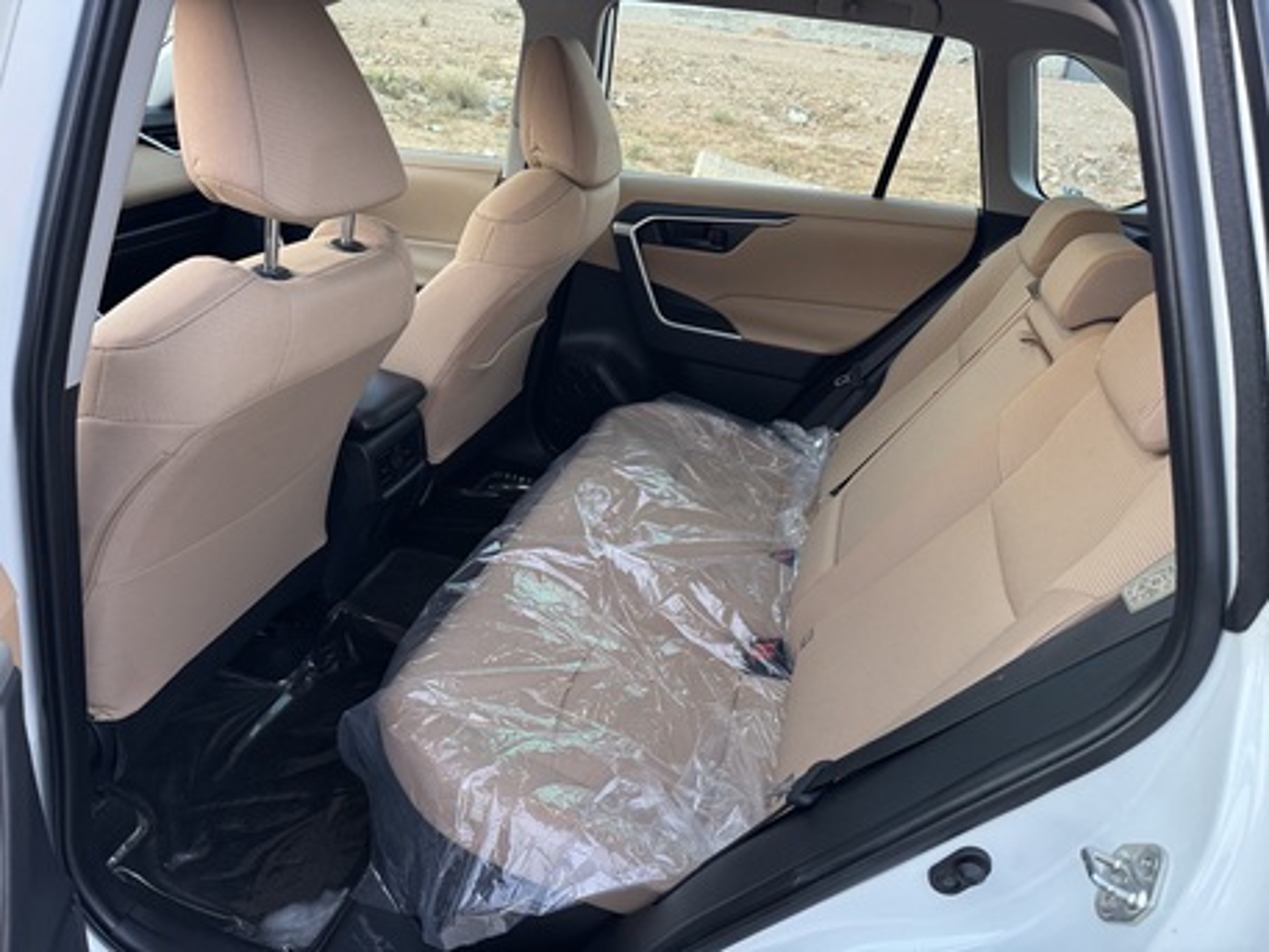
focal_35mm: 24
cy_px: 476
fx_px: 880
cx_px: 634
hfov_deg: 71.6
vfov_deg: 56.8
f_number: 1.78
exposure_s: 1/60
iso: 320
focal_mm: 6.76
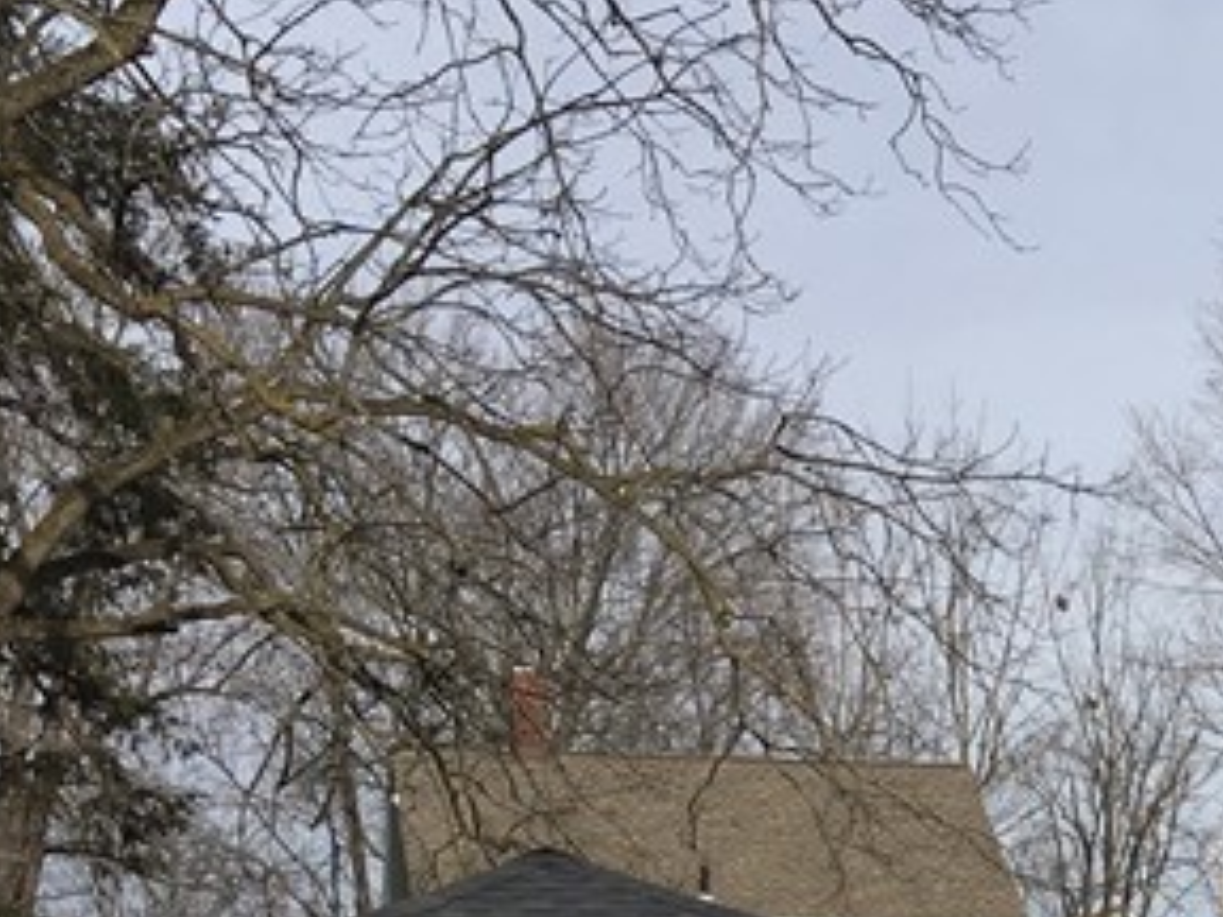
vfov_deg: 13.5
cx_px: 1720
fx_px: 3639
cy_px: 1418
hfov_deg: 17.5
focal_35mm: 103
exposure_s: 1/1709
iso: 25
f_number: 2.2
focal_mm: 4.15
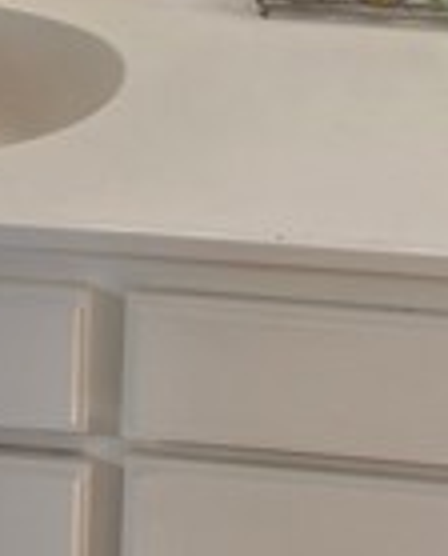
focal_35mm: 103
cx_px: 292
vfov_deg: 16.9
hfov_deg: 15.0
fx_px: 1700
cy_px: -268
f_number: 1.7
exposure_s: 1/120
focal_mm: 6.3
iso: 40
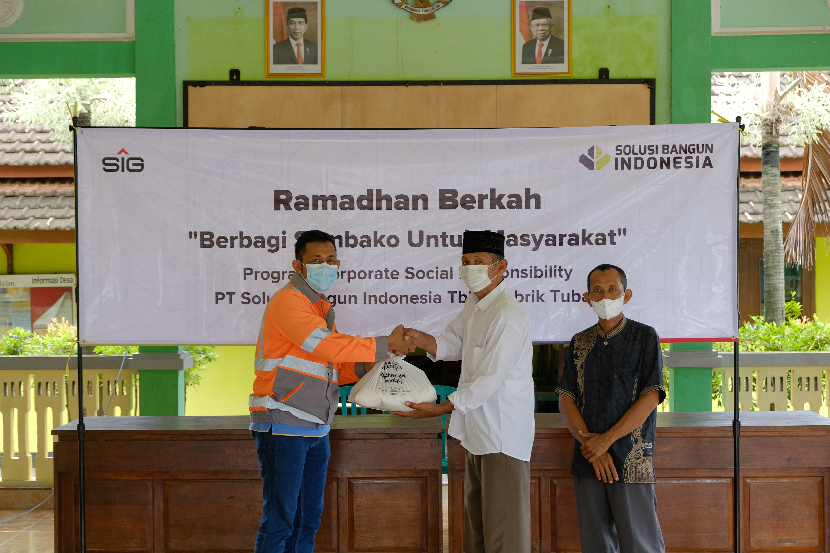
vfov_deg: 23.0
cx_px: 415
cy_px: 276
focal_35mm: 59
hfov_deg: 33.9
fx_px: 1360
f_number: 4
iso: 400
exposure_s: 1/80
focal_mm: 39
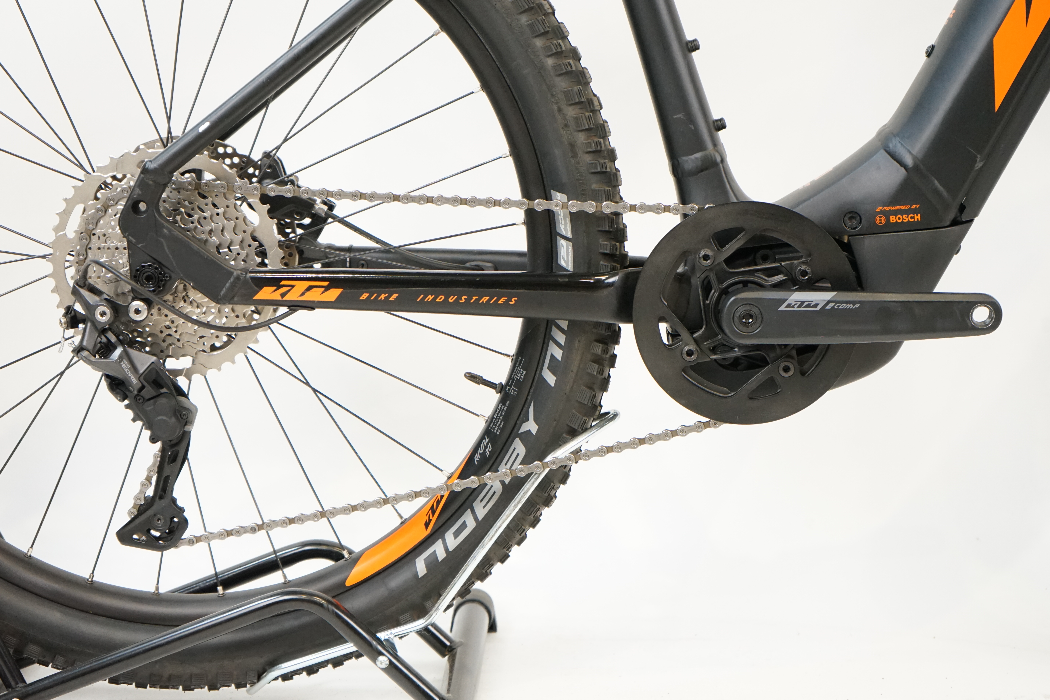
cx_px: 527
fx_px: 2129
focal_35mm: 73
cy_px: 340
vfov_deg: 18.7
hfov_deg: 27.7
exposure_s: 1/200
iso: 3200
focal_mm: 70
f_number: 5.6
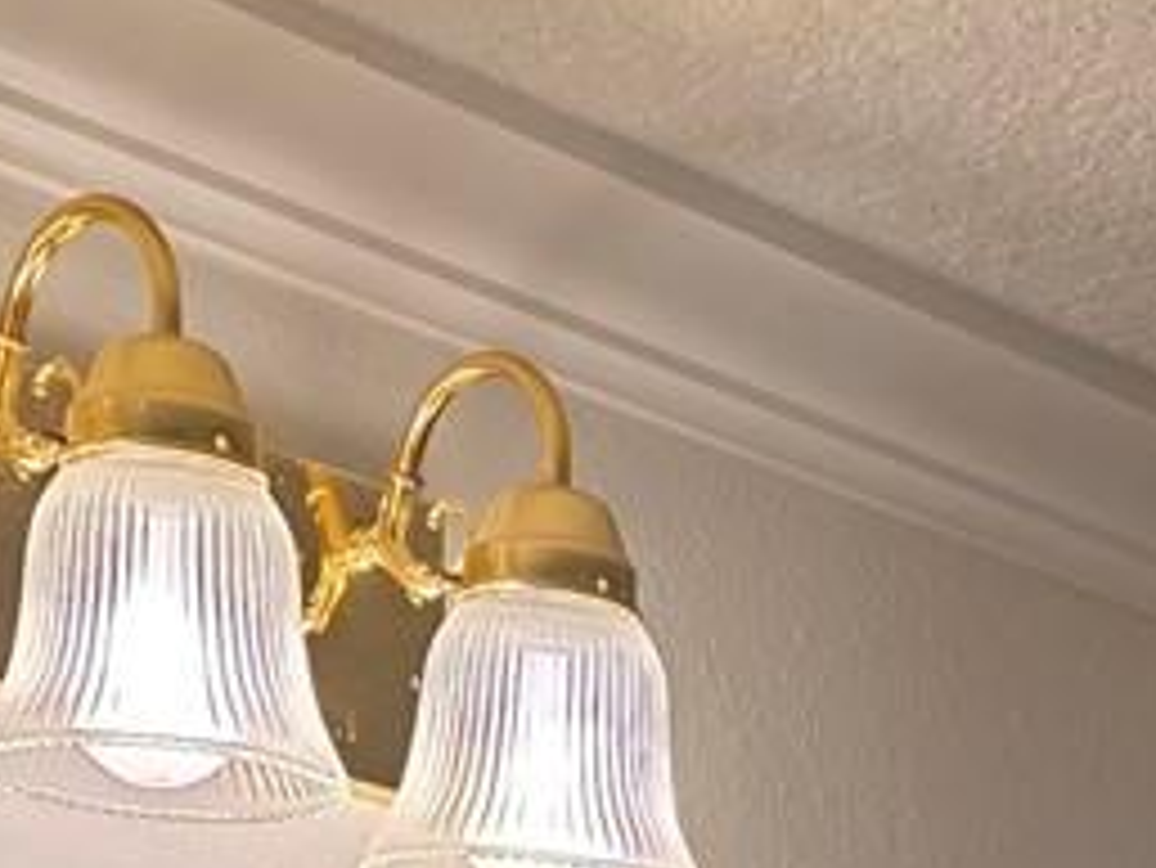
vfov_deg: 9.2
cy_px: 2150
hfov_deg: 13.5
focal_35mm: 143
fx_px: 4778
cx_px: 1327
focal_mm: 6.3
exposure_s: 1/120
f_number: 1.7
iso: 20
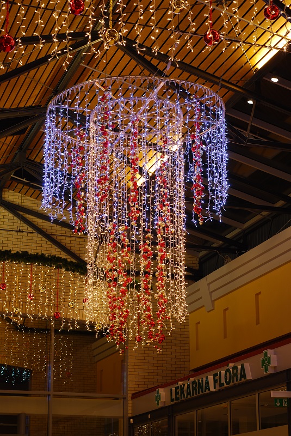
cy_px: 218
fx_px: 907
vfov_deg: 27.0
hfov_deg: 18.2
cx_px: 146
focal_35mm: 75
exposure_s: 1/4
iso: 100
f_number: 5.6
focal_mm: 50
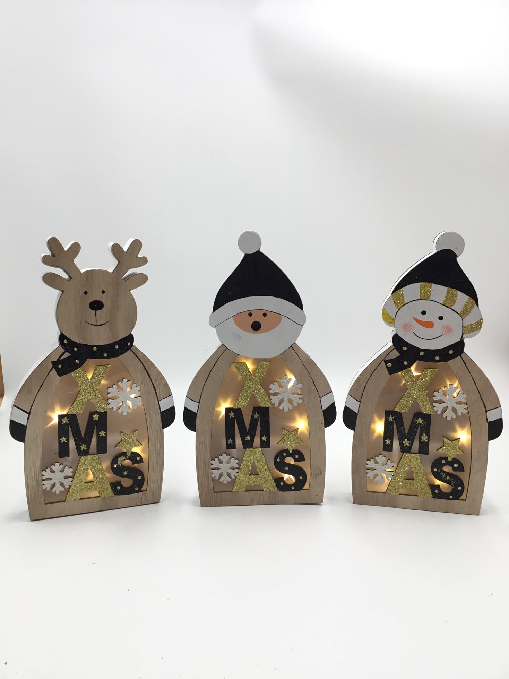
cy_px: 340
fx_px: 608
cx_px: 254
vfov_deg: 58.4
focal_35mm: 31
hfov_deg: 45.4
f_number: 2.4
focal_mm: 3.3
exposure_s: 1/100
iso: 25
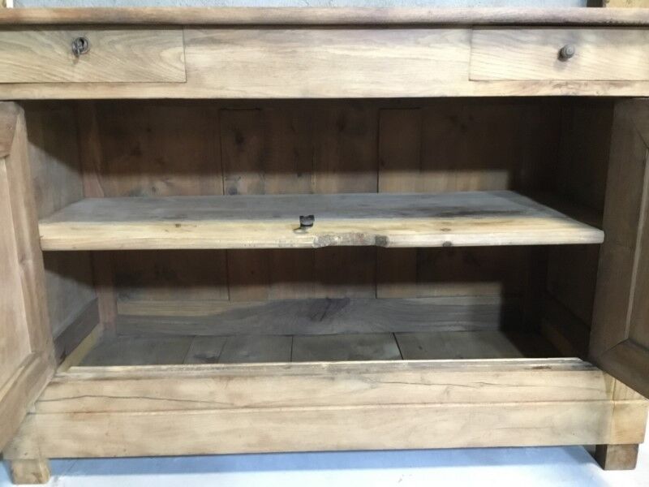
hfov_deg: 58.4
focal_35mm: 31
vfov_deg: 45.4
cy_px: 244
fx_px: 581
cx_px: 324
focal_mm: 3.3
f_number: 2.4
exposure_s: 1/17
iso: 500
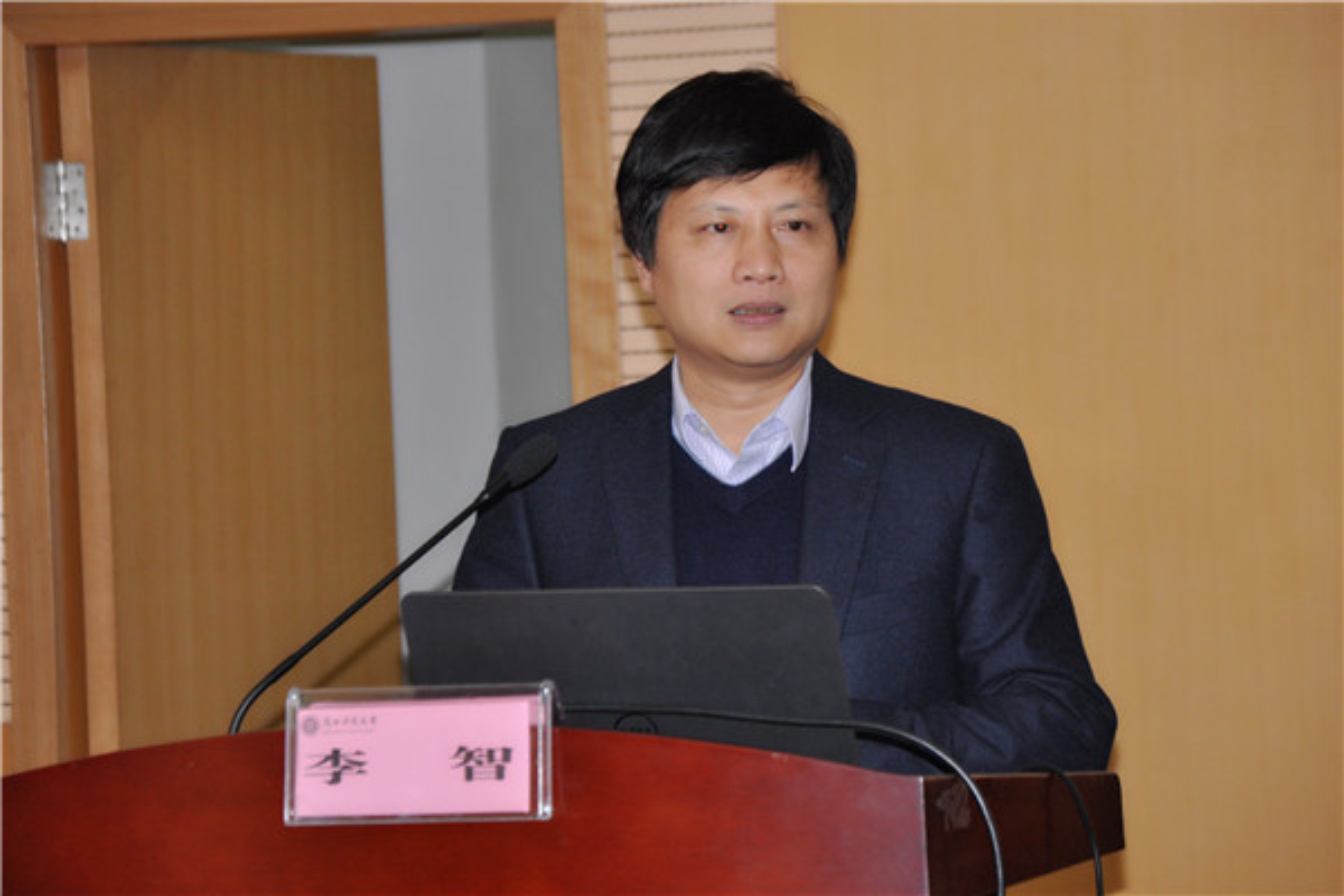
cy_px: 448
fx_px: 5880
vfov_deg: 8.7
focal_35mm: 158
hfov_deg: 13.0
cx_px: 672
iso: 640
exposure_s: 1/60
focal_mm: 105
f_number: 5.6
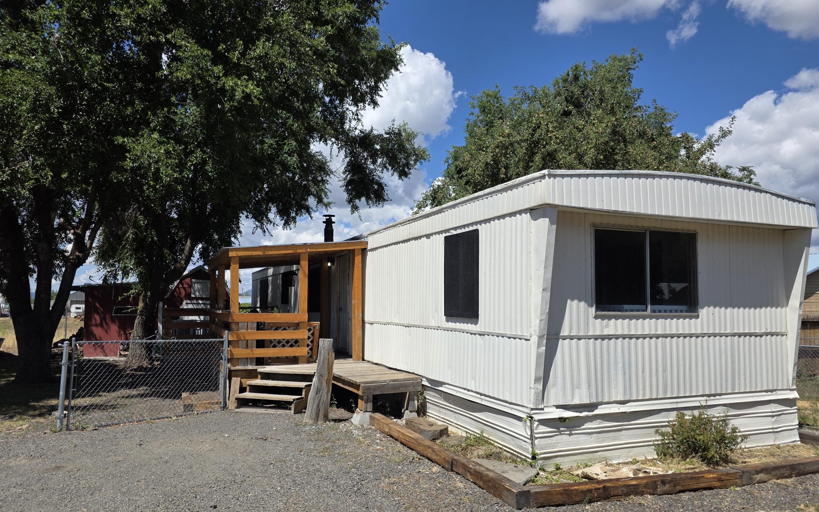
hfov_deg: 72.6
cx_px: 415
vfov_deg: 49.2
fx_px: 558
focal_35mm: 25
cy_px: 269
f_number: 1.7
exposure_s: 1/7626
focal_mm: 6.3
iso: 80
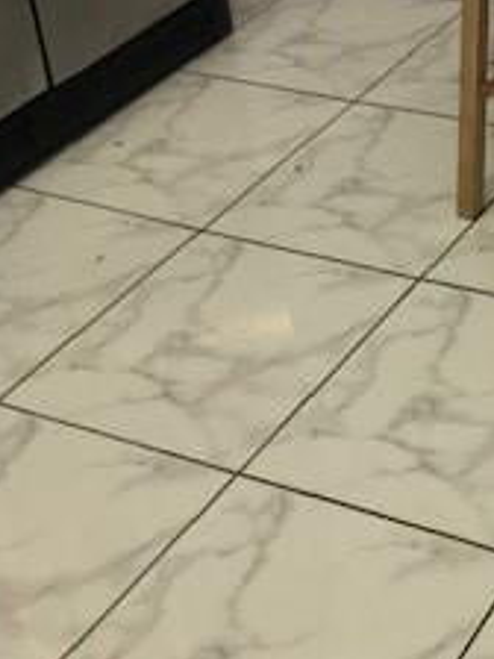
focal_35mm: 80
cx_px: 670
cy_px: -215
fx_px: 1522
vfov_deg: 21.8
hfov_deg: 17.2
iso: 25
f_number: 1.8
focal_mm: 3.99
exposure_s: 1/60
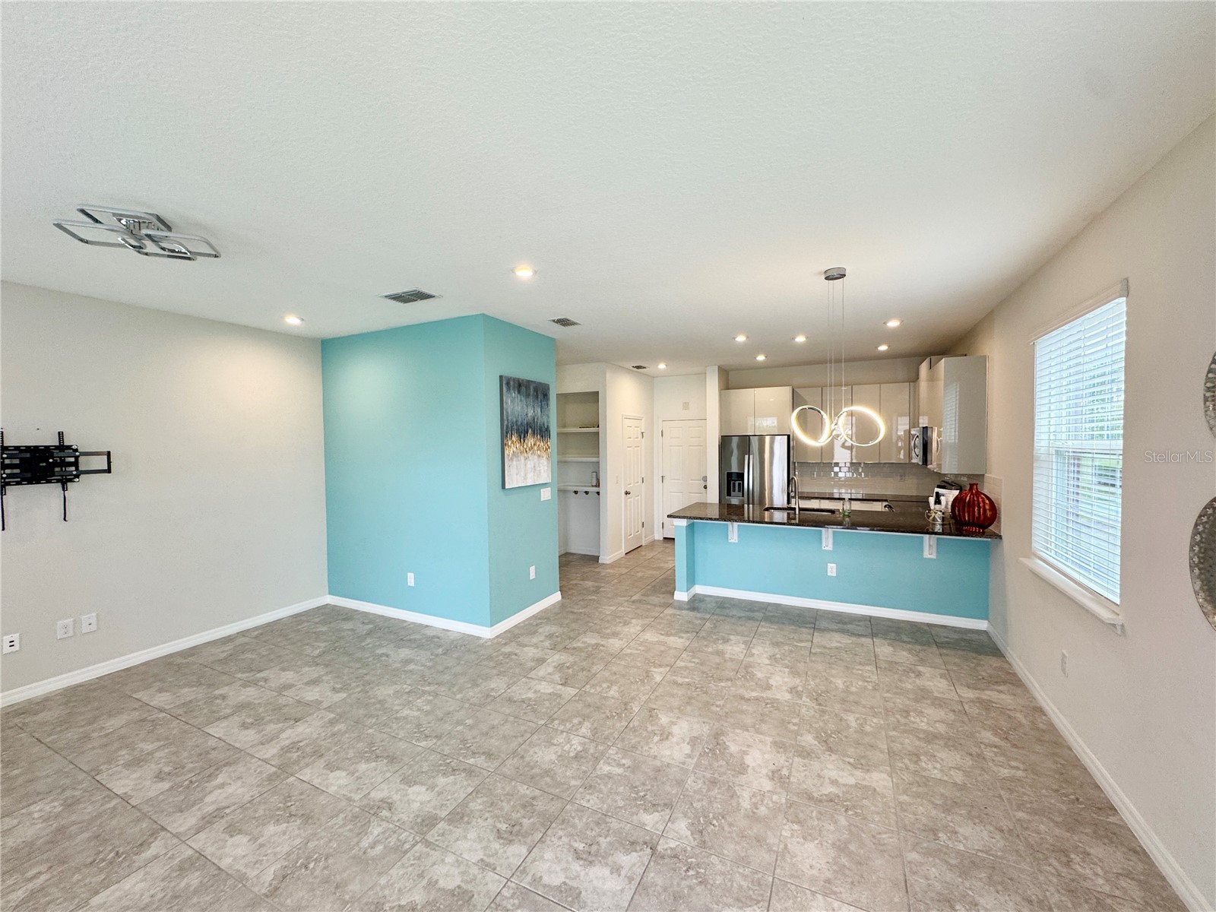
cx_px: 608
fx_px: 492
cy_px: 456
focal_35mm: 14
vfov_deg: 85.7
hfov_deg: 102.1
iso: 125
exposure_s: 1/120
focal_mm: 2.22
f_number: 2.2
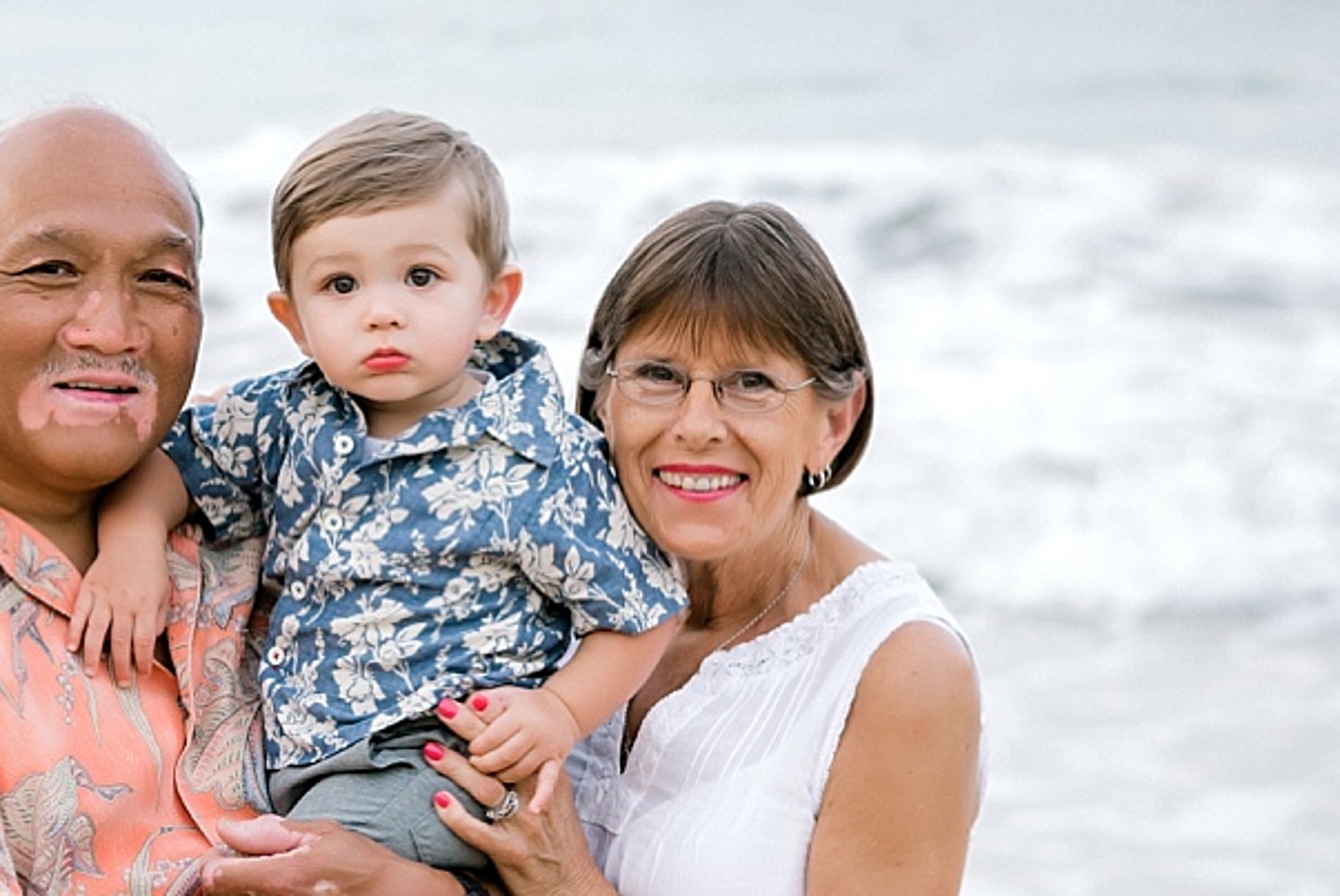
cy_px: 518
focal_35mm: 173
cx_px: 198
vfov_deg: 7.9
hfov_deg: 11.8
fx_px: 6444
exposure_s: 1/160
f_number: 2.8
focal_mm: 58
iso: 320
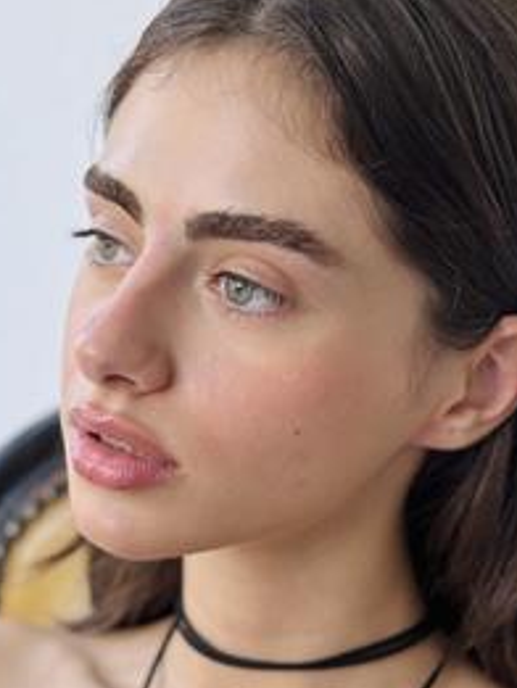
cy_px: 568
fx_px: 1950
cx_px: 282
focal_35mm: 98
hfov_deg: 15.1
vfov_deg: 19.8
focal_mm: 6.76
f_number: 1.78
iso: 100
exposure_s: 1/113
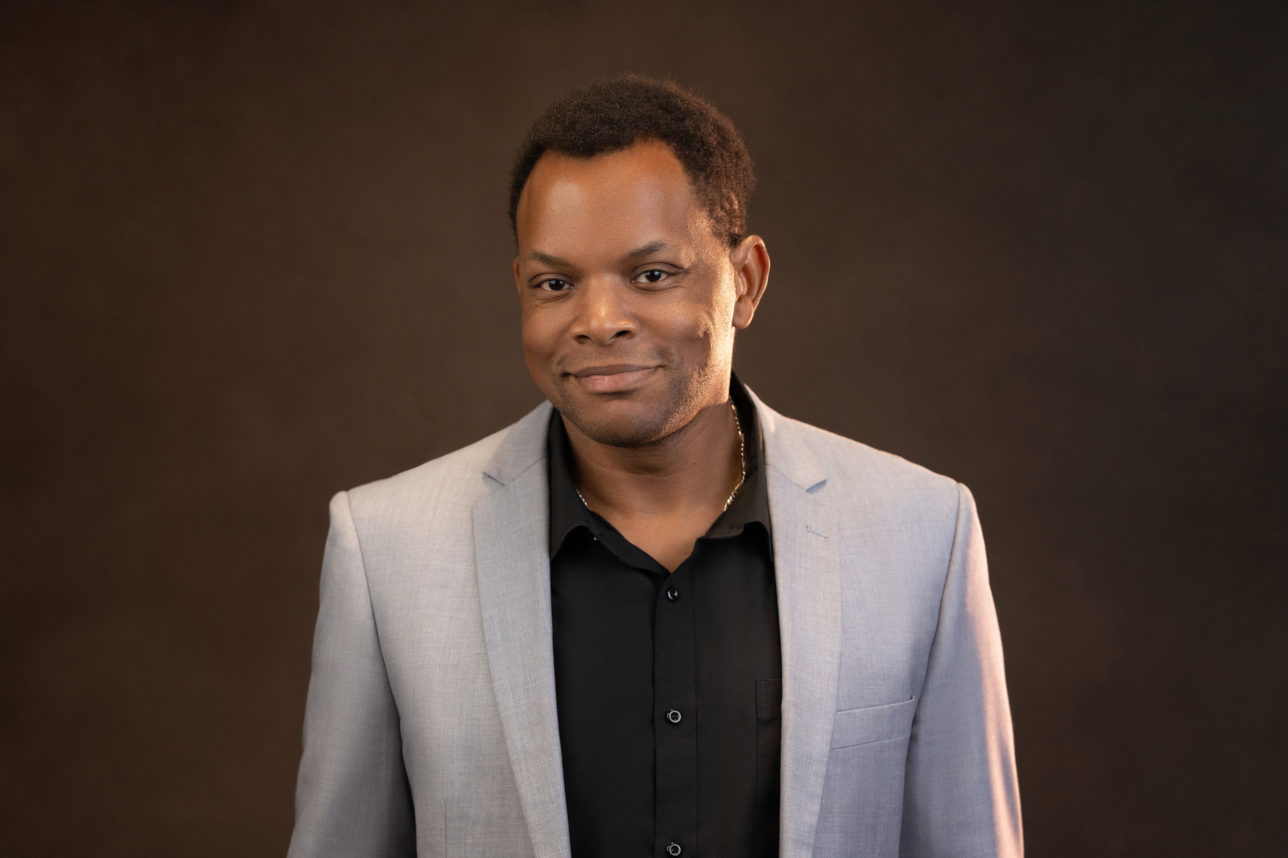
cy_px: 429
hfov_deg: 14.6
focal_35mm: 141
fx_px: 5044
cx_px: 644
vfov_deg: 9.7
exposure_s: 1/200
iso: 1600
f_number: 3.5
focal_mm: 141
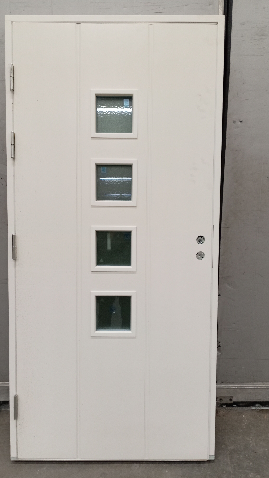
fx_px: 380
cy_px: 238
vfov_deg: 64.3
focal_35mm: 30
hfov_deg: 38.9
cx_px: 125
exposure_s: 1/25
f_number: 1.8
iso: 677
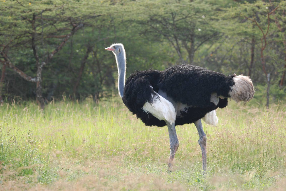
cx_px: 143
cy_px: 96
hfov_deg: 7.6
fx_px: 2148
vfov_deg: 5.1
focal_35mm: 270
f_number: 5.3
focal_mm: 180
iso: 400
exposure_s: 1/200
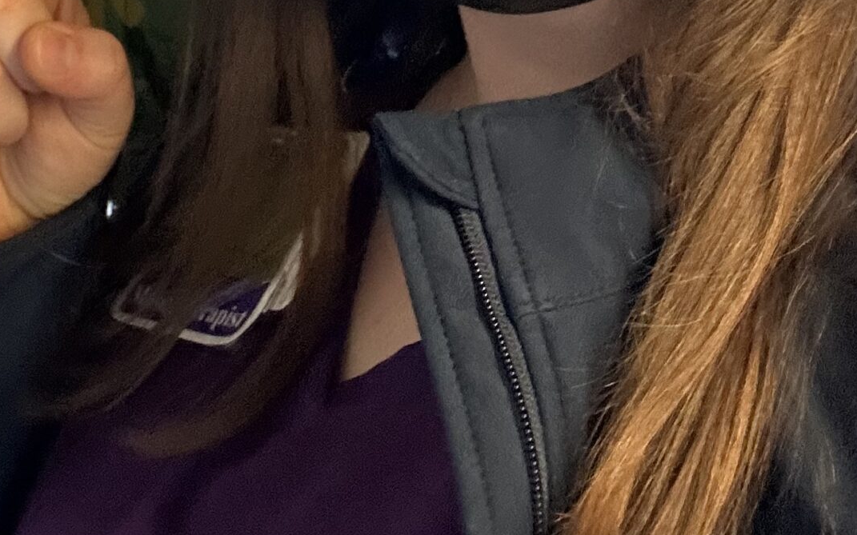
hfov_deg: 26.8
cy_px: -365
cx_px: 219
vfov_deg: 15.3
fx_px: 1775
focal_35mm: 76
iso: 320
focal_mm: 2.69
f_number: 1.9
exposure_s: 1/30
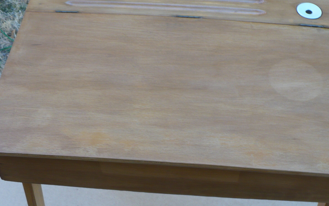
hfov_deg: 39.5
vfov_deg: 25.3
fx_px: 457
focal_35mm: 51
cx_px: 180
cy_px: 120
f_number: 2.8
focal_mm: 6.1
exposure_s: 1/50
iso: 100
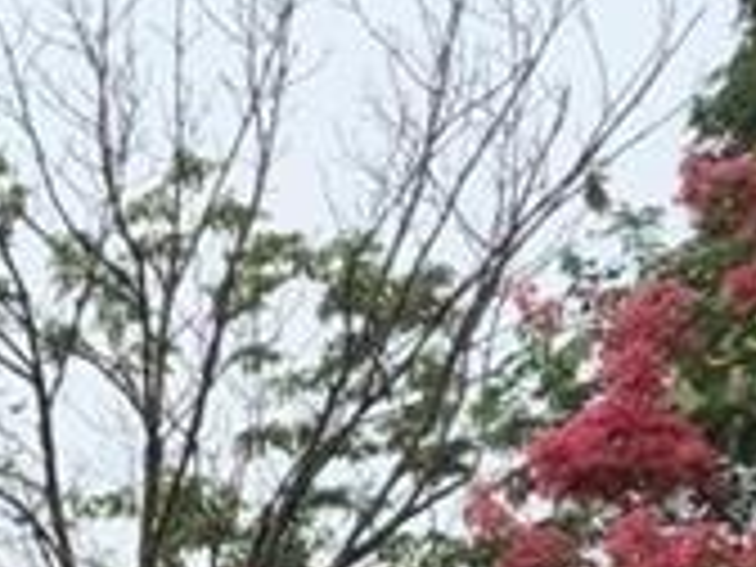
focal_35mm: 171
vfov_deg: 8.0
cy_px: 1379
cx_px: -1341
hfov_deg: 9.6
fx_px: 3735
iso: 20
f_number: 1.8
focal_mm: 3.99
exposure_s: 1/639
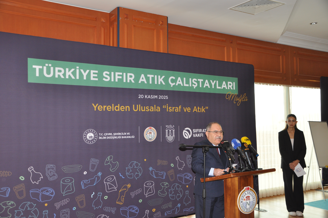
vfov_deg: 35.4
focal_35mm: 38
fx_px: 341
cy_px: 109
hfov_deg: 51.3
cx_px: 164
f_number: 4
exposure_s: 1/125
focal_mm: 25
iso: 450
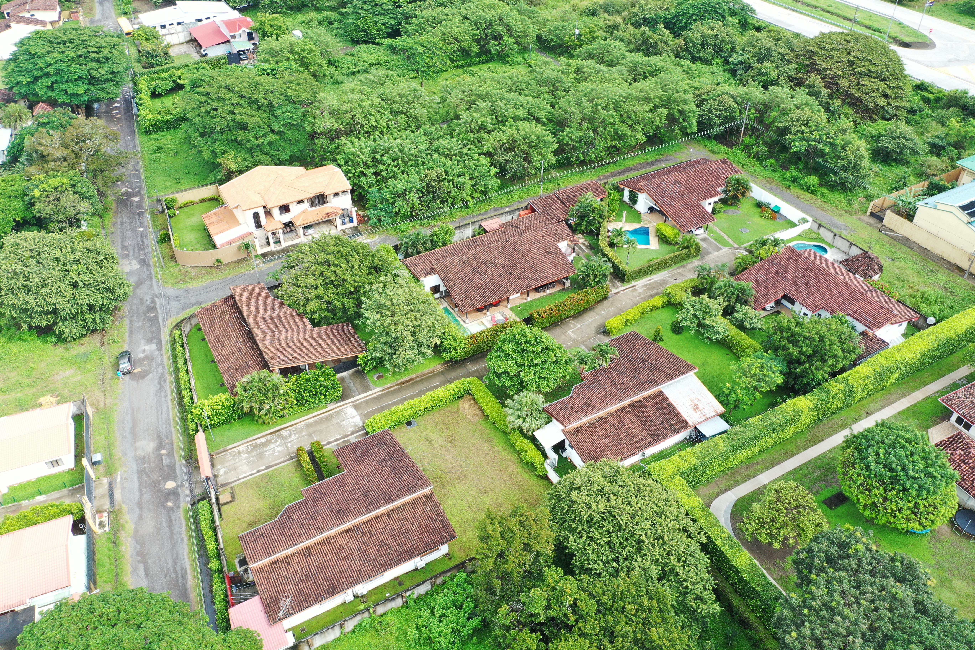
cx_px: 488
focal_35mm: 28
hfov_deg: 65.5
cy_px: 325
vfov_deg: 46.4
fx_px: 758
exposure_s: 1/160
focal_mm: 10.26
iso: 100
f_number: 4.5
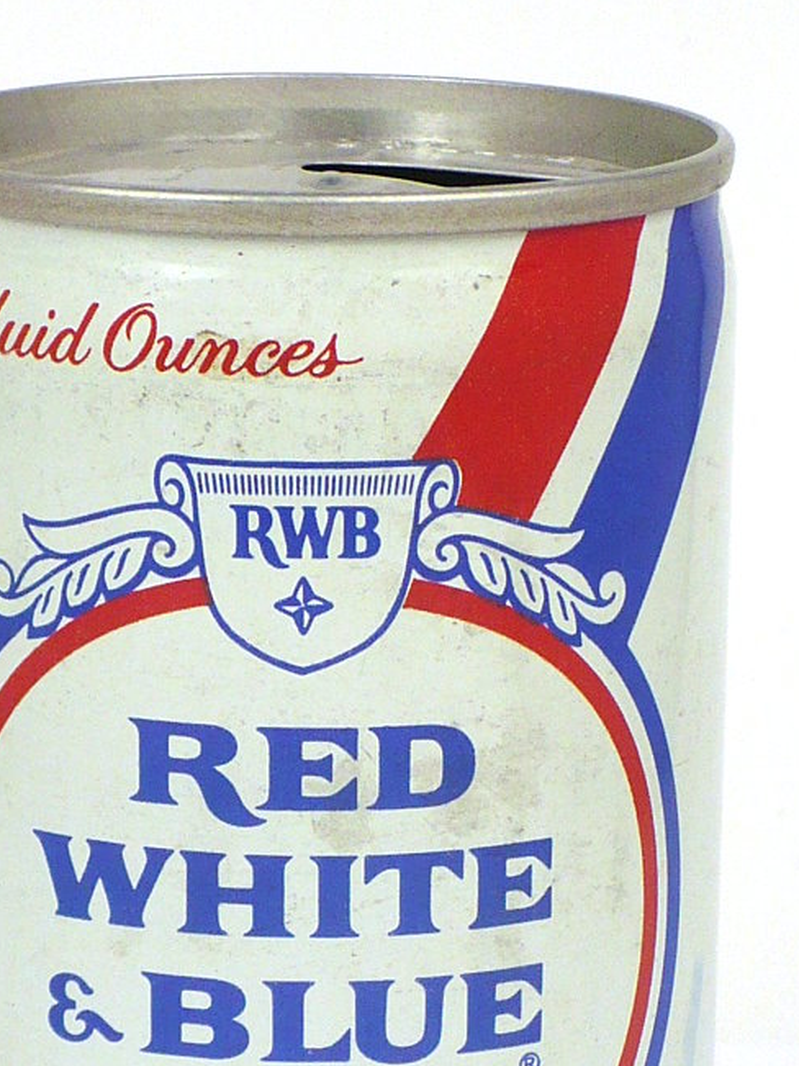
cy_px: 886
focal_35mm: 175
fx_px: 5388
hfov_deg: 8.5
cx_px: 296
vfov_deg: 11.3
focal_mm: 9.9
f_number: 3.1
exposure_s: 1/400
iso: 100
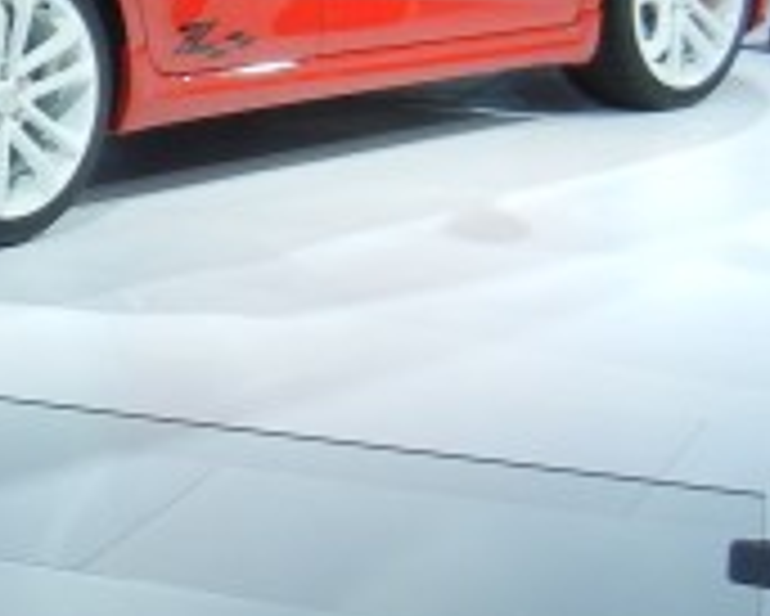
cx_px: -477
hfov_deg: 13.1
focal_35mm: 137
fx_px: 3124
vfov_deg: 11.2
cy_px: 18
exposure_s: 1/60
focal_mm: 5.4
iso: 160
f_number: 3.5
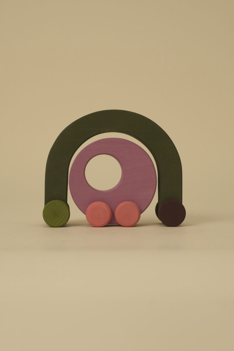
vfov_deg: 24.2
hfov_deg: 16.3
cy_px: 176
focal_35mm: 84
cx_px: 117
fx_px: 819
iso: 800
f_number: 5.6
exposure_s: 1/250
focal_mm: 56
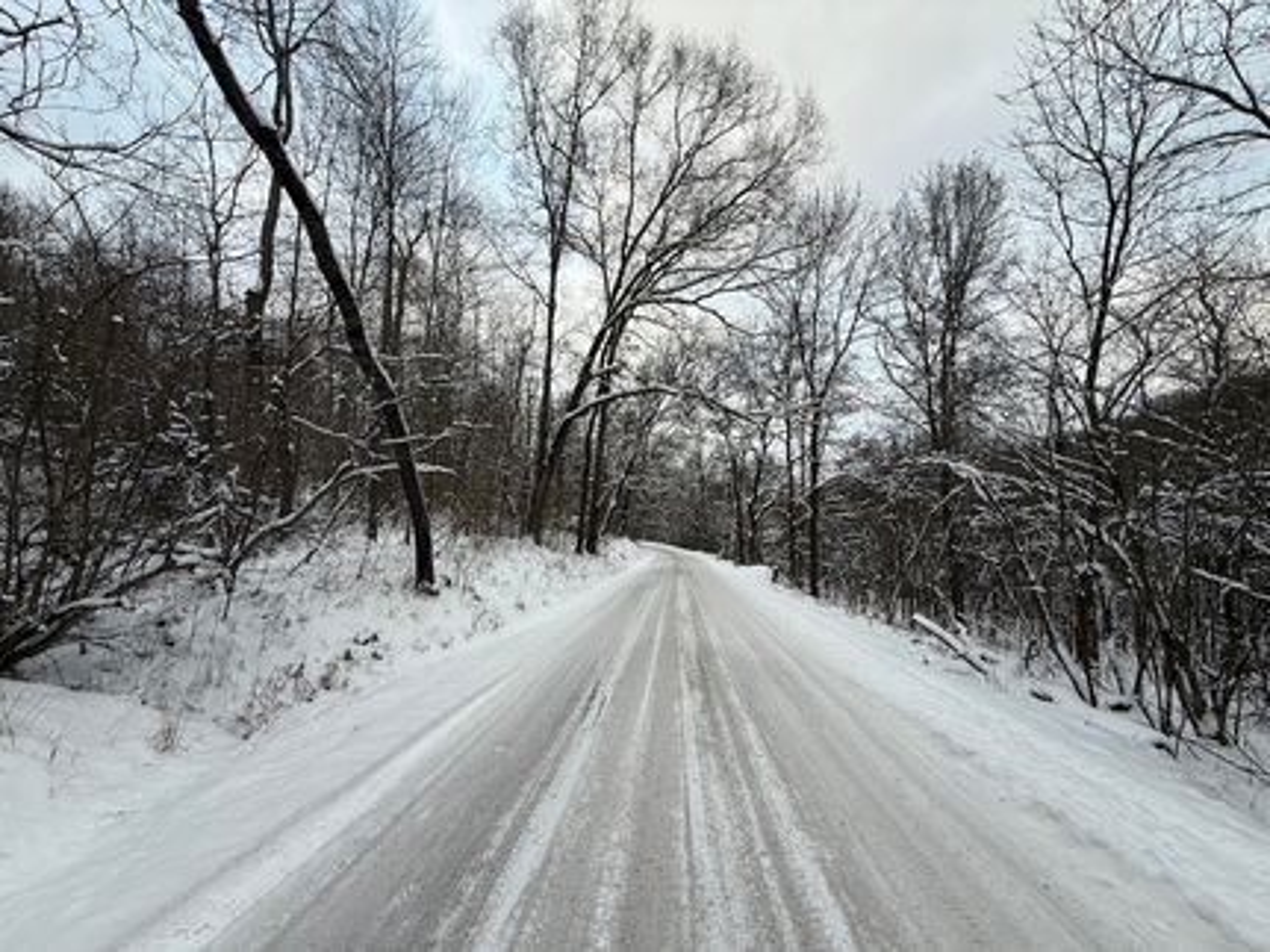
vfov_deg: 85.6
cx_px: 635
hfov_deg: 102.1
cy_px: 476
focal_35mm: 14
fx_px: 513
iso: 50
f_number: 2.2
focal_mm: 2.22
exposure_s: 1/200
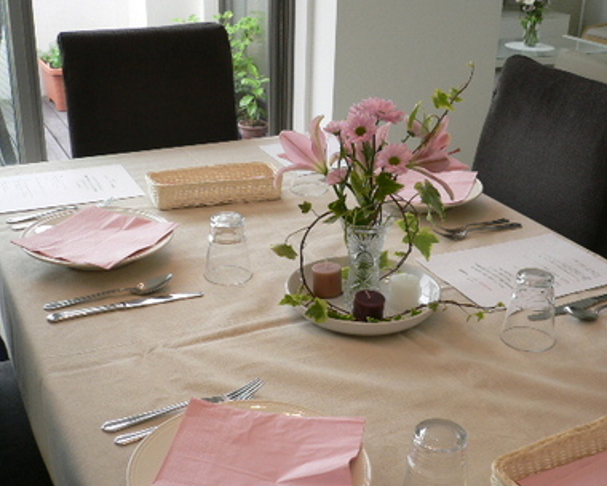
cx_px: 335
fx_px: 808
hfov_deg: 41.1
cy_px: 252
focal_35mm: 45
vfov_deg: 33.4
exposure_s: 1/80
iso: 100
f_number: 2.8
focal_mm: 5.8
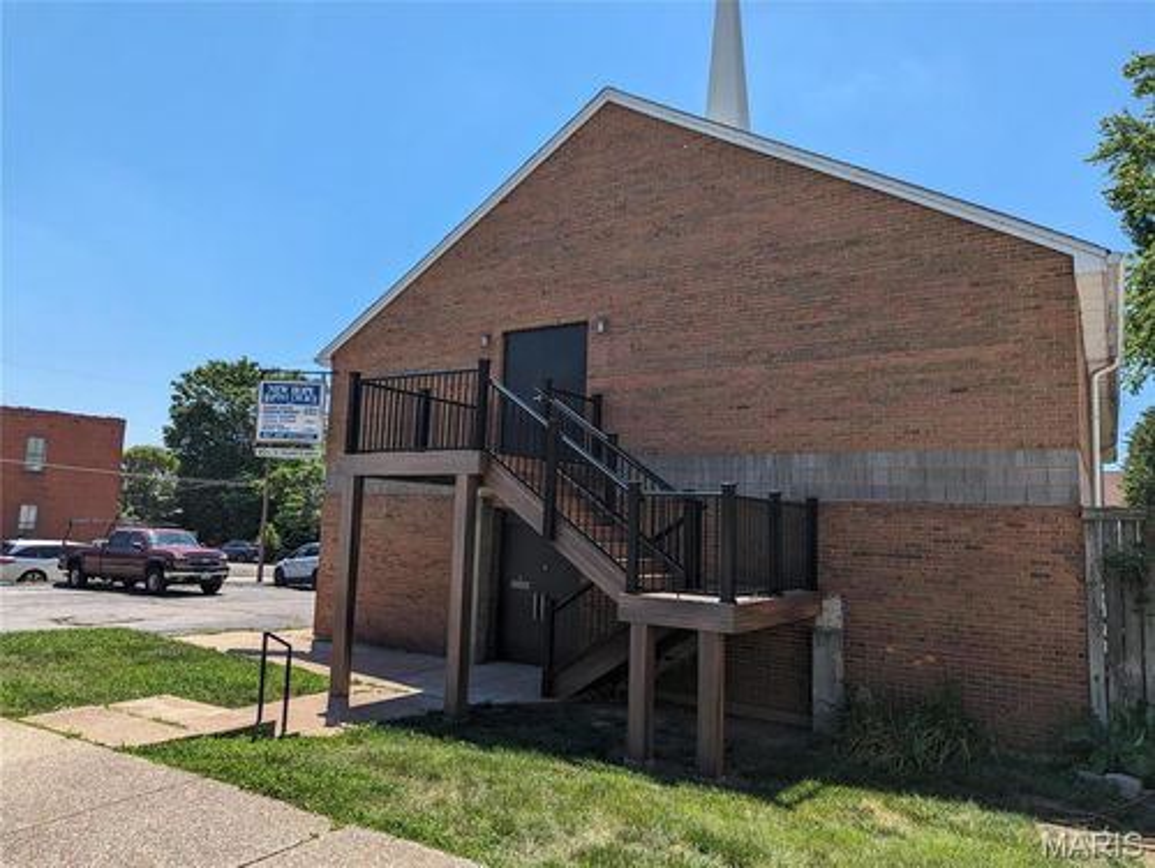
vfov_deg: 56.9
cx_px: 578
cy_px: 434
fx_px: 802
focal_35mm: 24
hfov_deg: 71.5
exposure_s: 1/1887
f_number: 1.85
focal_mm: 6.81
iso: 45
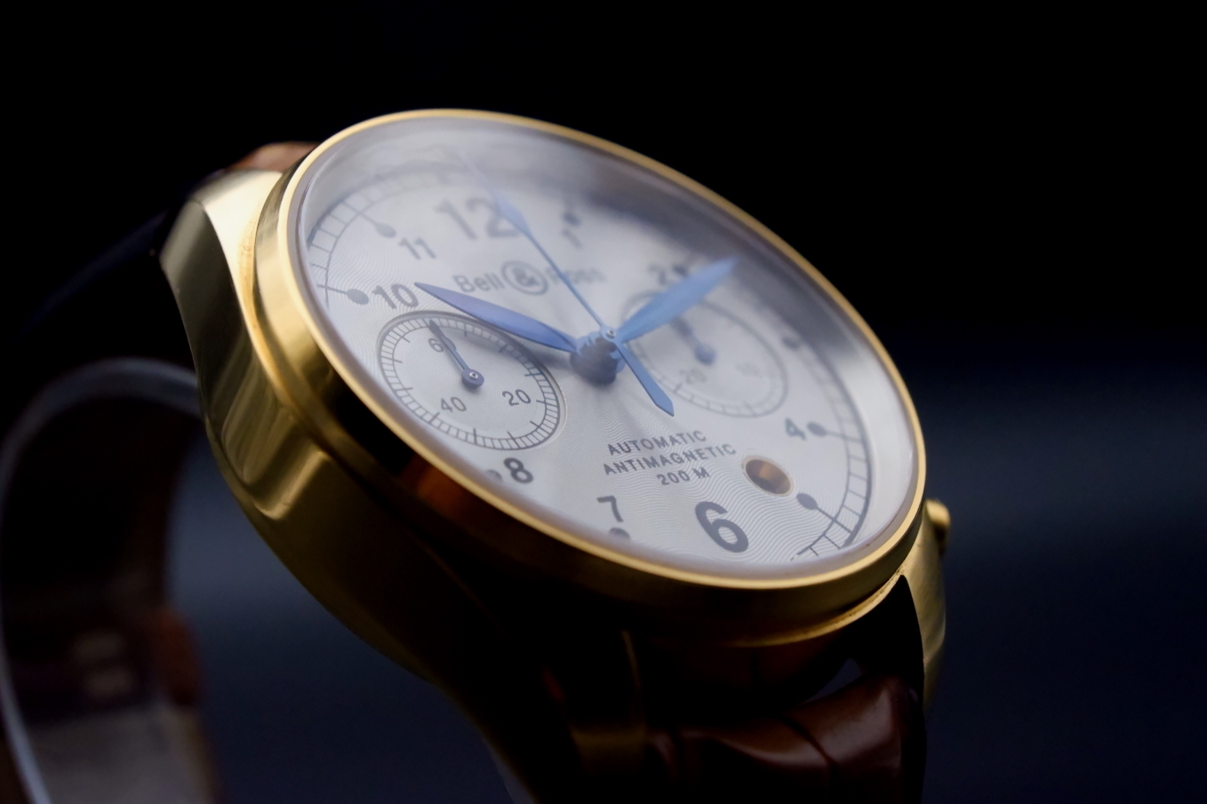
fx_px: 2112
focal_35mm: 63
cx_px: 604
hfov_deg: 31.9
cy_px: 402
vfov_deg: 21.6
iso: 6400
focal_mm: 42.5
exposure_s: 1/4000
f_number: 9
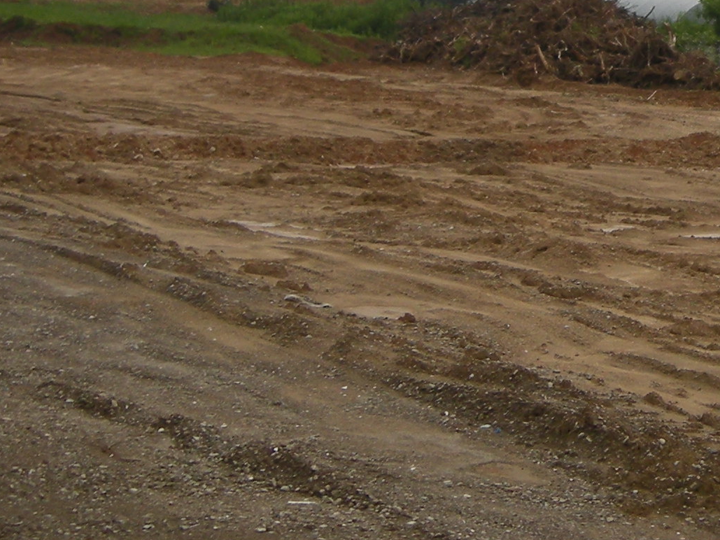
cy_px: -69
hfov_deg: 17.1
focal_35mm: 111
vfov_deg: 13.1
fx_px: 2309
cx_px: 803
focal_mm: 5.7
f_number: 5.7
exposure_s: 1/383
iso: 64
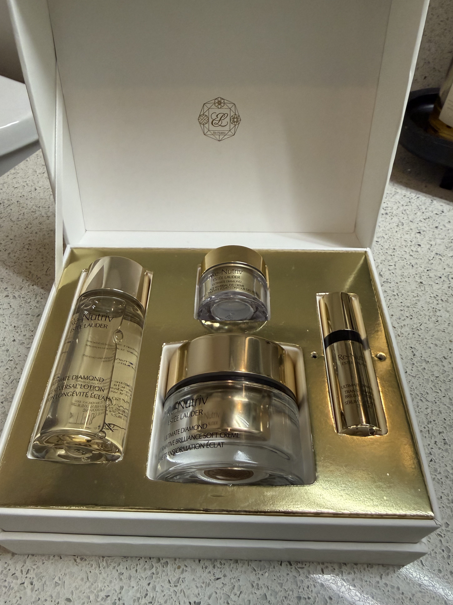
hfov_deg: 54.9
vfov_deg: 69.4
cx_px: 219
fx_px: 436
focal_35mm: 25
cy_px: 293
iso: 400
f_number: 2.2
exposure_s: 1/120
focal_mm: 2.22
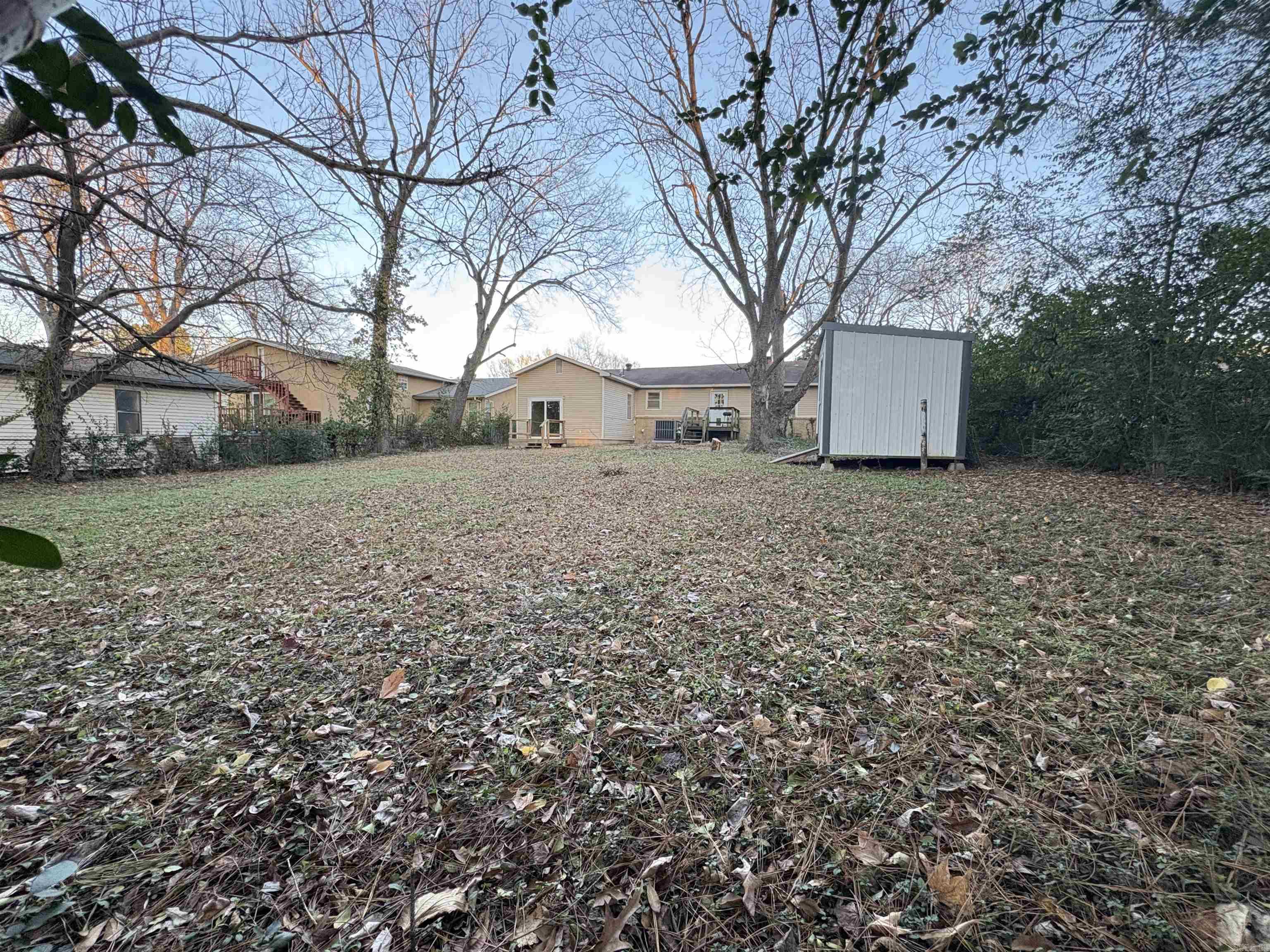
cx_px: 635
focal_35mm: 14
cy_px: 476
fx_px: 514
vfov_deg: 85.7
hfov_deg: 102.1
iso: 160
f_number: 2.2
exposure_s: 1/99
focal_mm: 2.22
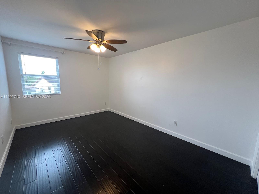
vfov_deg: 89.9
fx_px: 97
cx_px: 130
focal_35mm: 13
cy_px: 97
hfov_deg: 106.2
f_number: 1.8
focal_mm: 1.57
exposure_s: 1/99
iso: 100
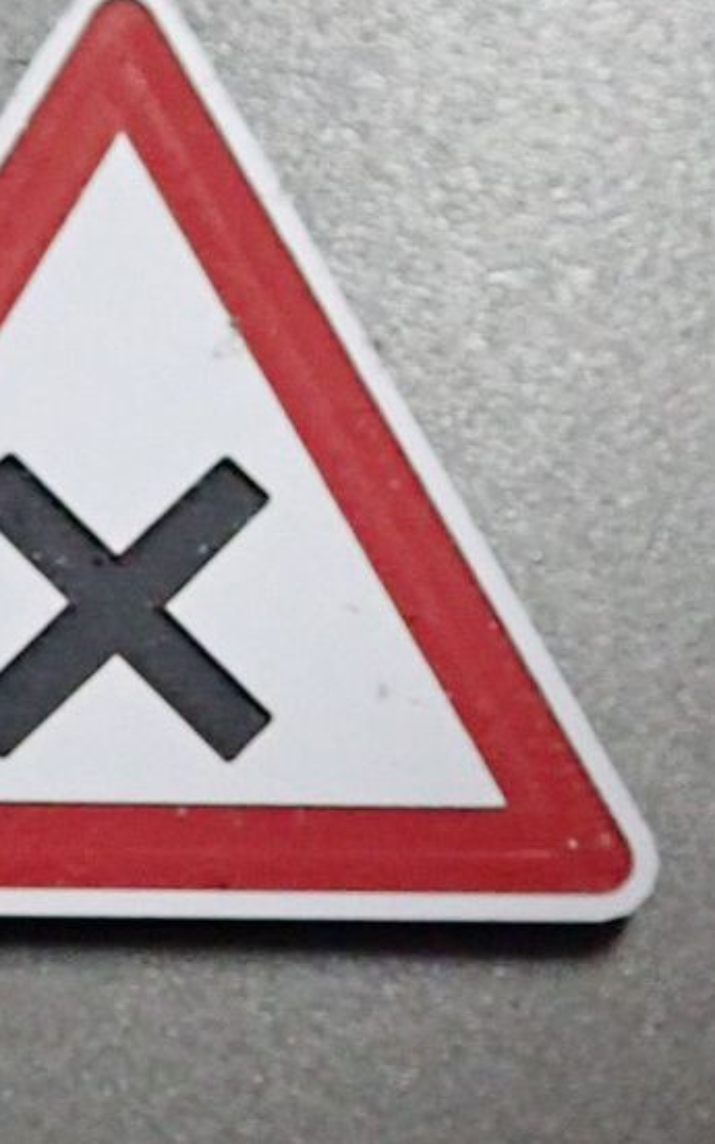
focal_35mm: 59
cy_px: 450
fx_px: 1839
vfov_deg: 34.4
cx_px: 147
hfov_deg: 21.7
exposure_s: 1/160
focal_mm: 5.5
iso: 640
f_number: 2.3
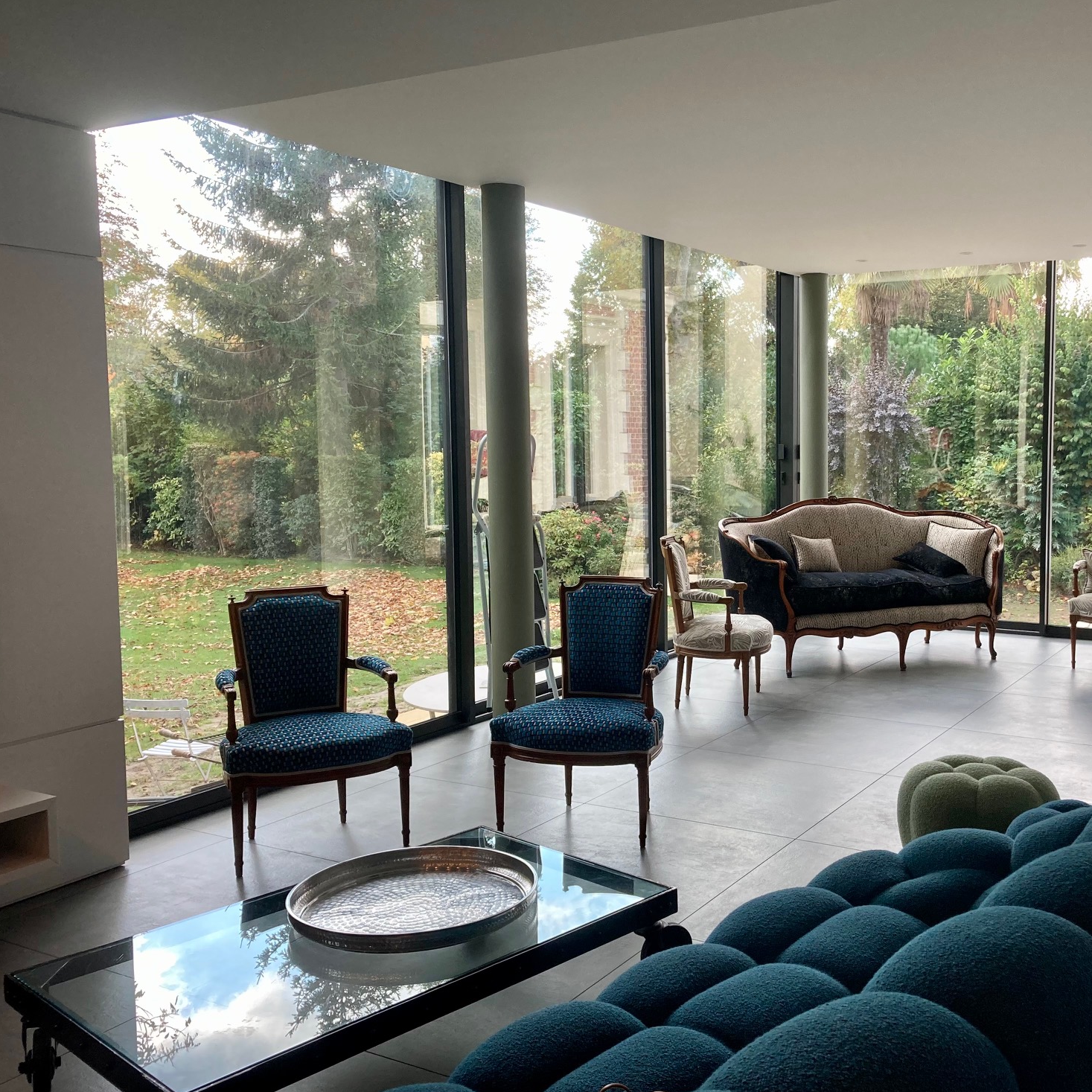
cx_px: 735
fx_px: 1213
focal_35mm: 34
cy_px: 549
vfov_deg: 48.5
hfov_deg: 47.6
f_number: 1.8
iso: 64
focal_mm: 3.99
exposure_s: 1/121
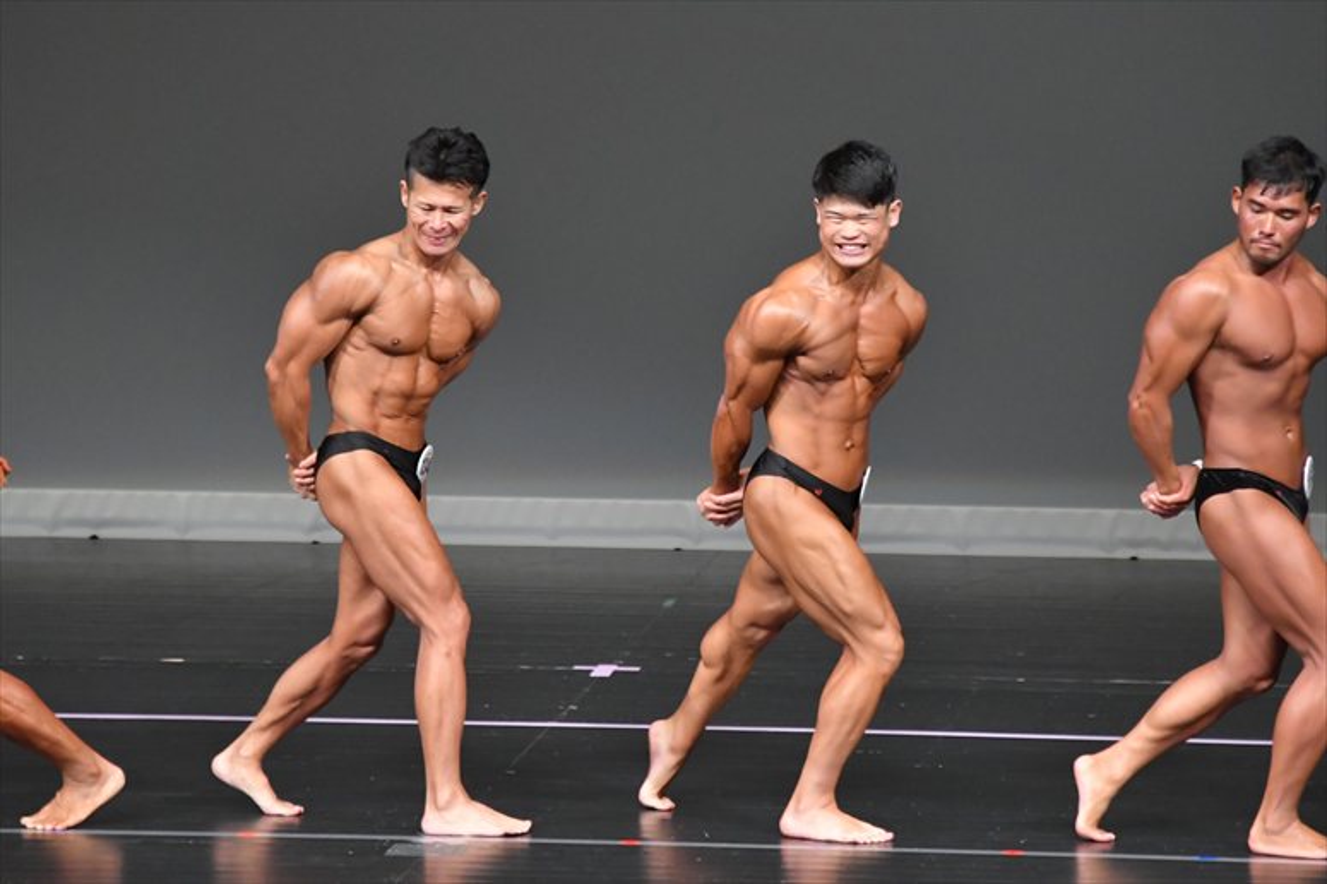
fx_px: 12711
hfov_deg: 6.0
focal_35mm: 345
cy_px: 442
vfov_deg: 4.0
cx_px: 664
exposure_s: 1/400
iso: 5000
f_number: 5.6
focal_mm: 230
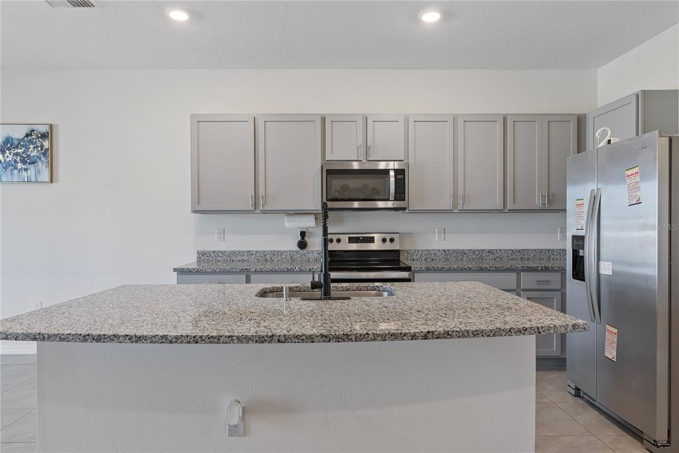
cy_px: 226
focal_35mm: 22
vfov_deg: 57.2
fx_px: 415
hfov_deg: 78.6
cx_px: 340
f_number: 8
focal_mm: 22
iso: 250
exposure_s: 1/1.67
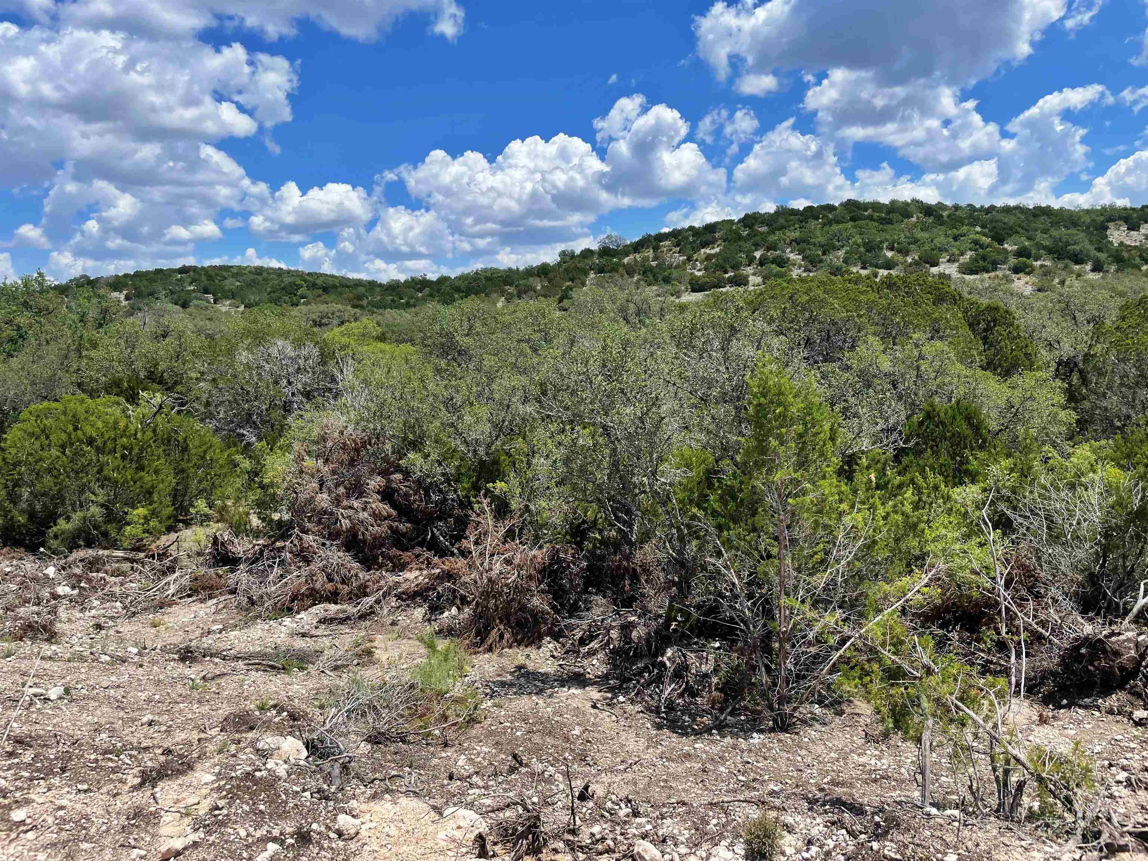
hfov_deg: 67.3
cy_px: 430
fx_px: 862
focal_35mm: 26
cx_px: 574
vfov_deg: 53.1
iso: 32
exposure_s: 1/4000
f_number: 1.6
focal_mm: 4.2
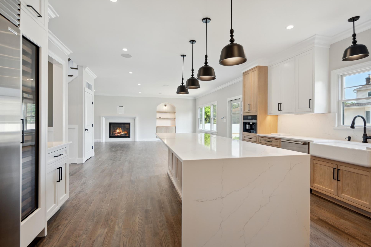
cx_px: 184
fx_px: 175
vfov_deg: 70.4
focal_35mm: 17
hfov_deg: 93.3
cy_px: 123
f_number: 4.5
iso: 125
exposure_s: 1/80
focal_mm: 16
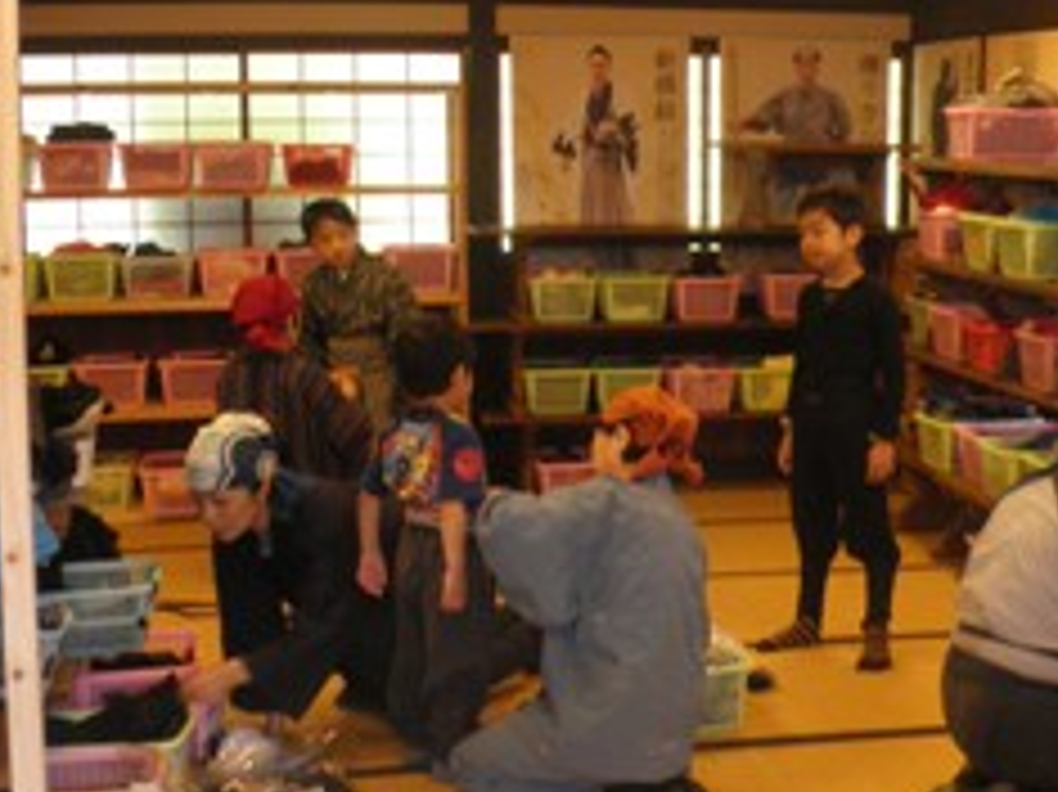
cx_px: 624
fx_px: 1802
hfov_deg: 32.6
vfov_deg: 24.6
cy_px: 243
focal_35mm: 59
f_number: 2.8
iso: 160
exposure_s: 1/25
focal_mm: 4.7
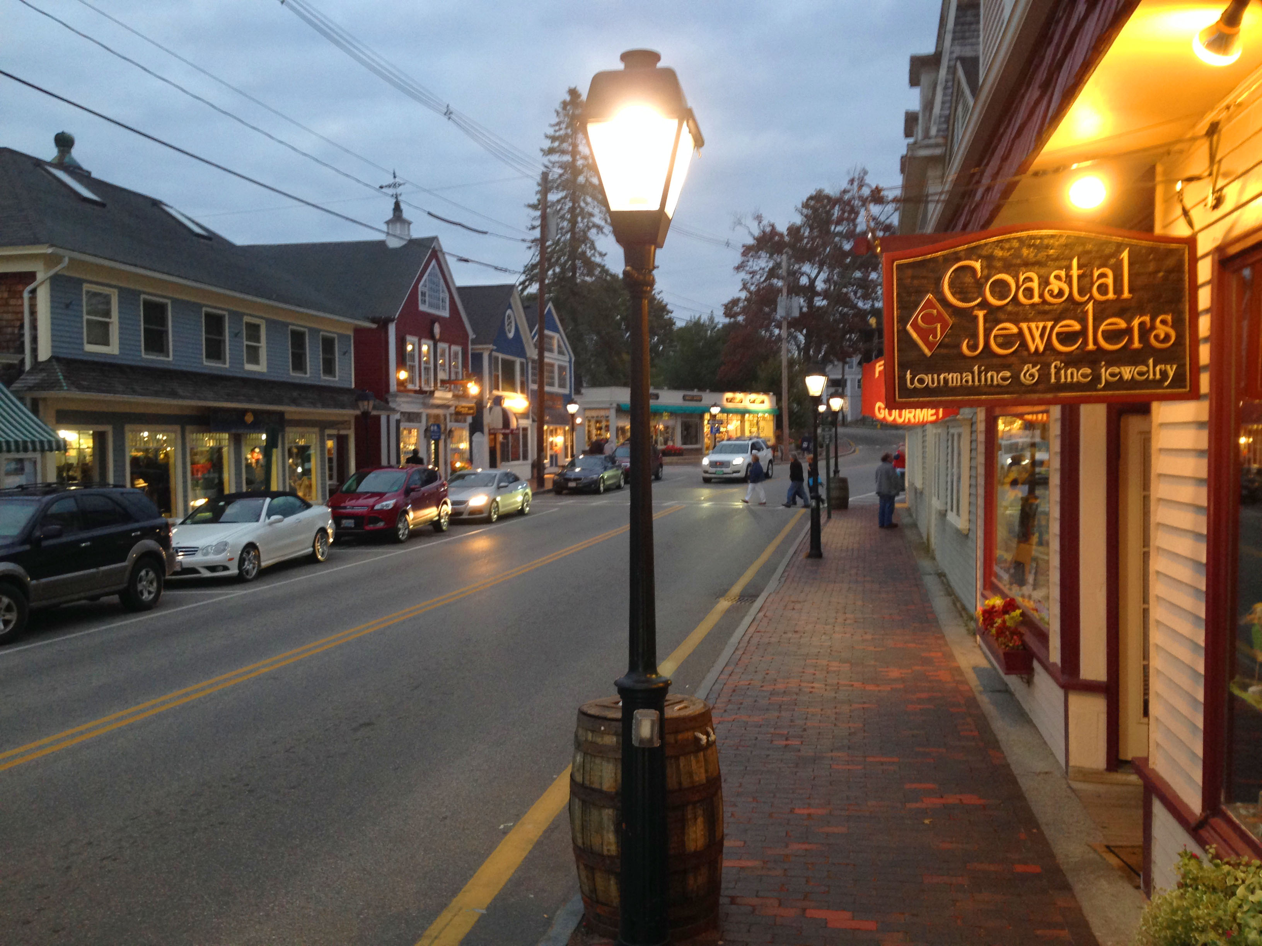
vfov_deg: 42.9
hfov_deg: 55.4
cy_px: 473
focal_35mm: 33
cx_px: 631
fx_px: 1203
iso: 100
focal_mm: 4.12
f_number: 2.4
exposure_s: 1/20
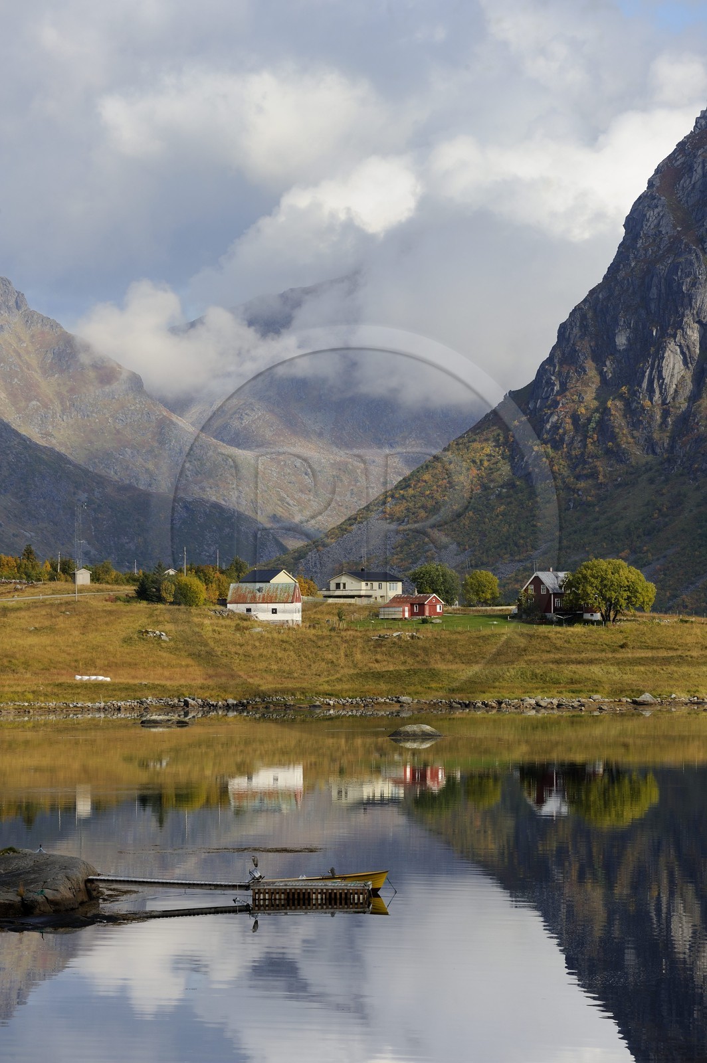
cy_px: 532
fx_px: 4721
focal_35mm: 160
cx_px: 354
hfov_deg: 8.6
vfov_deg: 12.8
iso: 200
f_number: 9
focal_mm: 160
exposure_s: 1/320
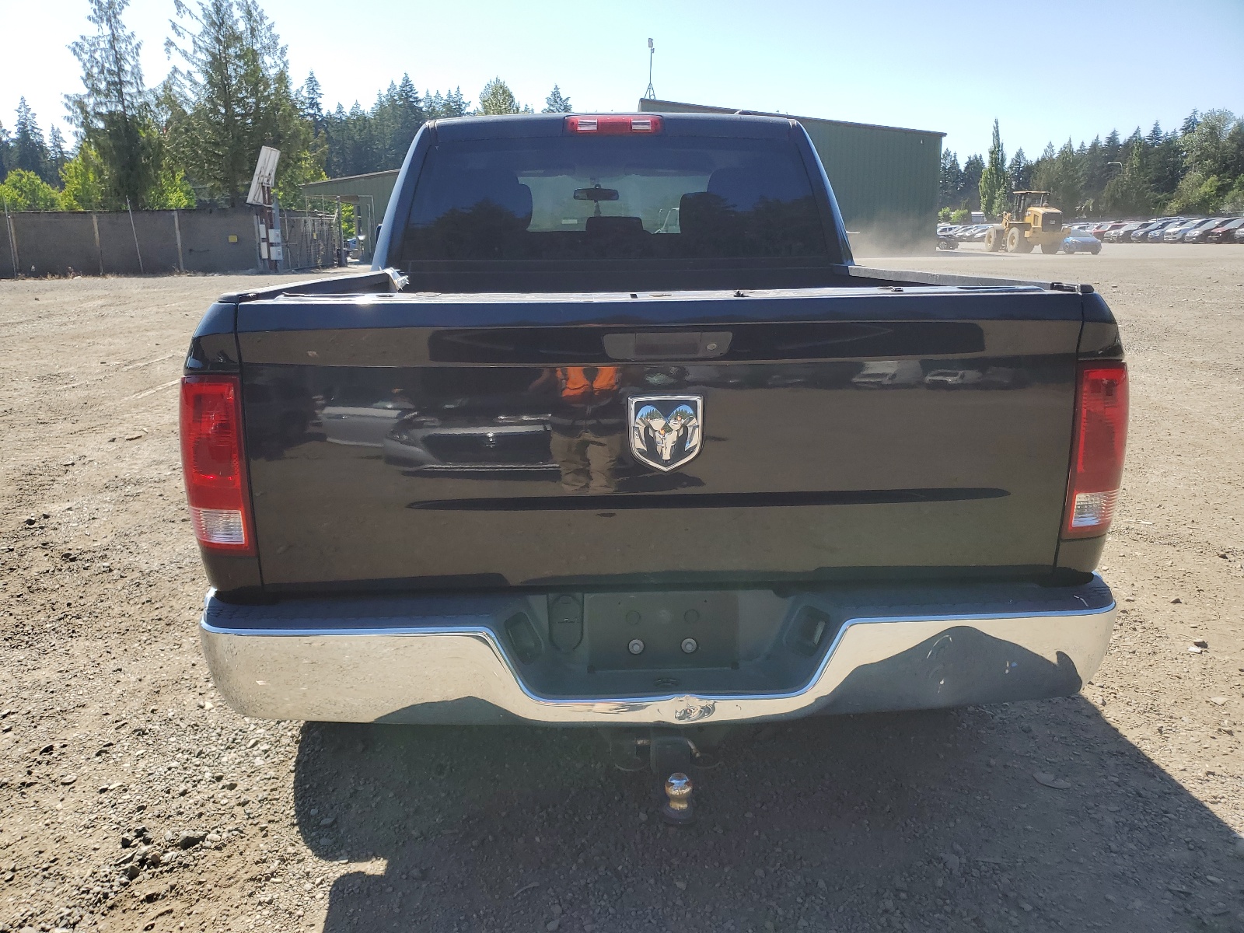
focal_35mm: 26
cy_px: 466
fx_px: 934
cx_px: 622
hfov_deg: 67.3
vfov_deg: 53.1
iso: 50
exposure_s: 1/1667
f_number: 1.5
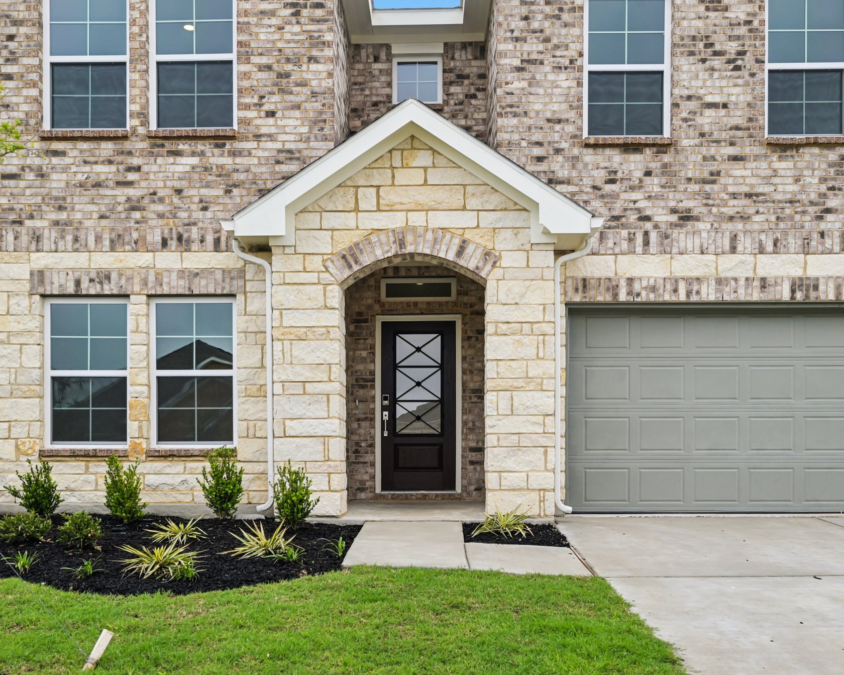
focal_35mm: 34
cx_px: 417
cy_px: 339
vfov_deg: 43.4
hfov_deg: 52.8
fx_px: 849
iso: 400
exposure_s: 1/320
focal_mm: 30
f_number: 8
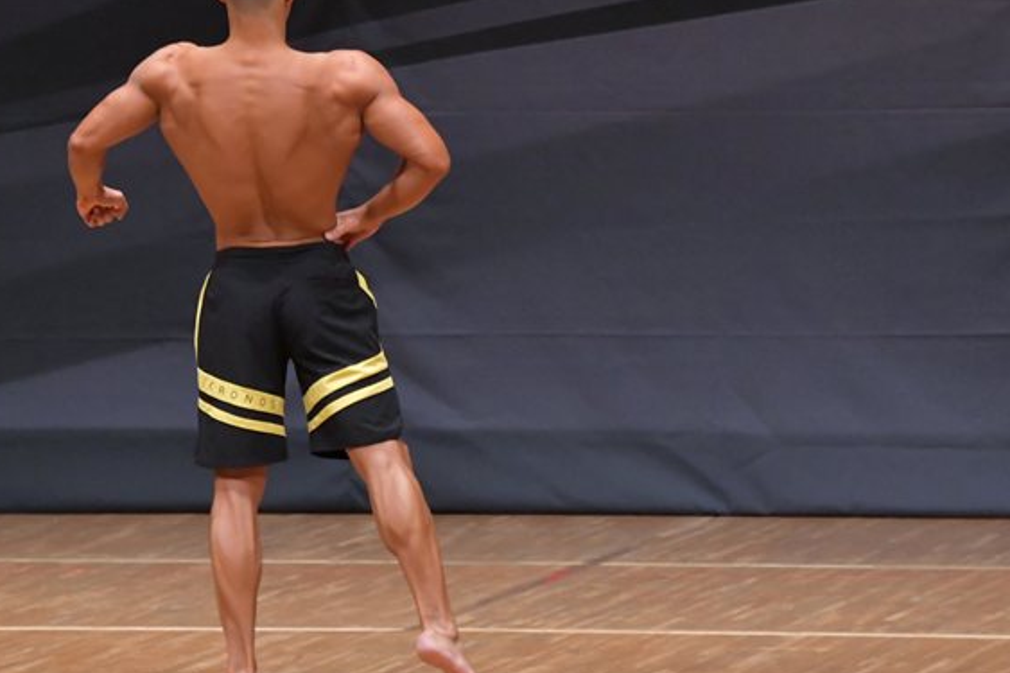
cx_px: 327
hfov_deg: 5.3
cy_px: 284
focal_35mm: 392
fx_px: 10994
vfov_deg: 3.5
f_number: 5.6
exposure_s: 1/400
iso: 6400
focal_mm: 190
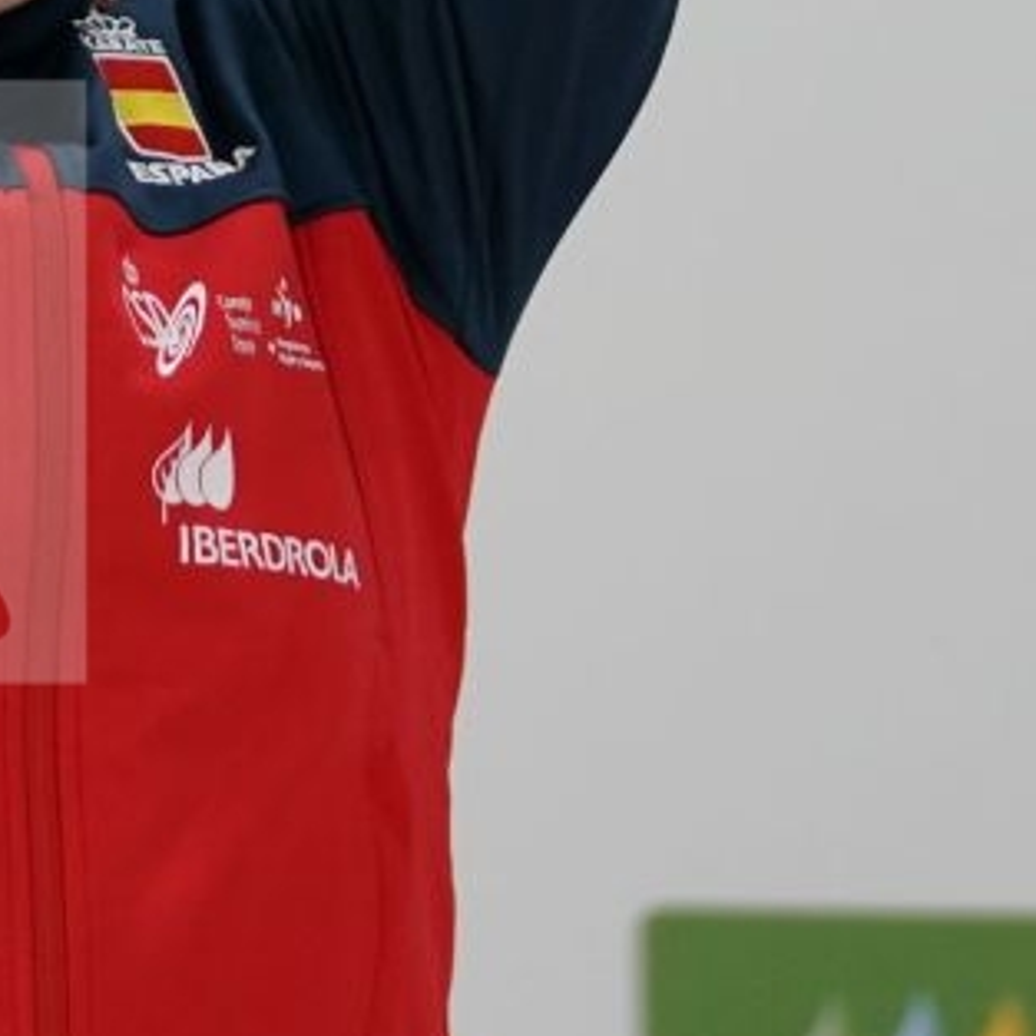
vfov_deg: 2.5
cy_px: -794
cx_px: -222
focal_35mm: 703
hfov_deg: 2.5
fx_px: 23804
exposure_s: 1/320
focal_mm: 144
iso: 1250
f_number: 2.8
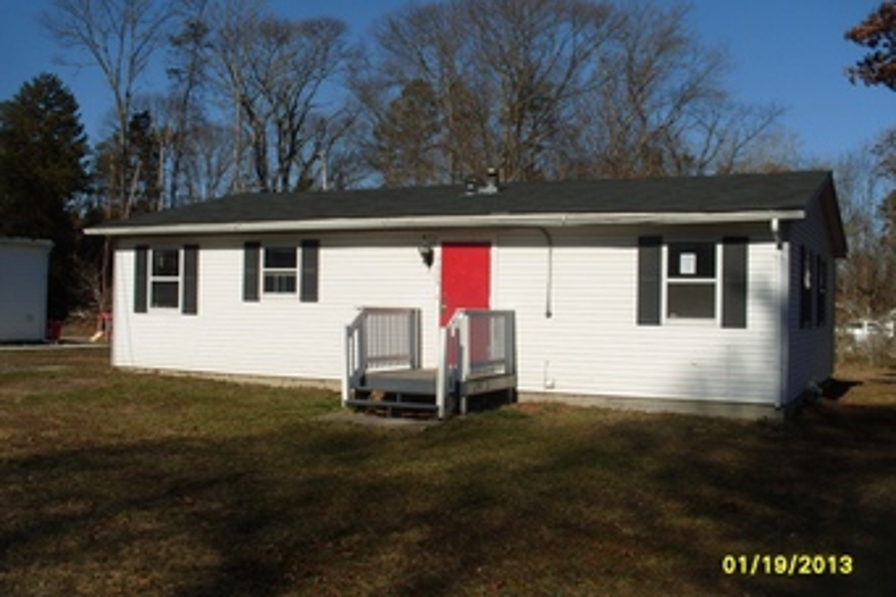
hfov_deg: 51.9
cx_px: 449
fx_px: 920
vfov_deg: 35.9
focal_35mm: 37
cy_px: 289
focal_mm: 7.8
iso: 80
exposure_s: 1/750
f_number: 7.4
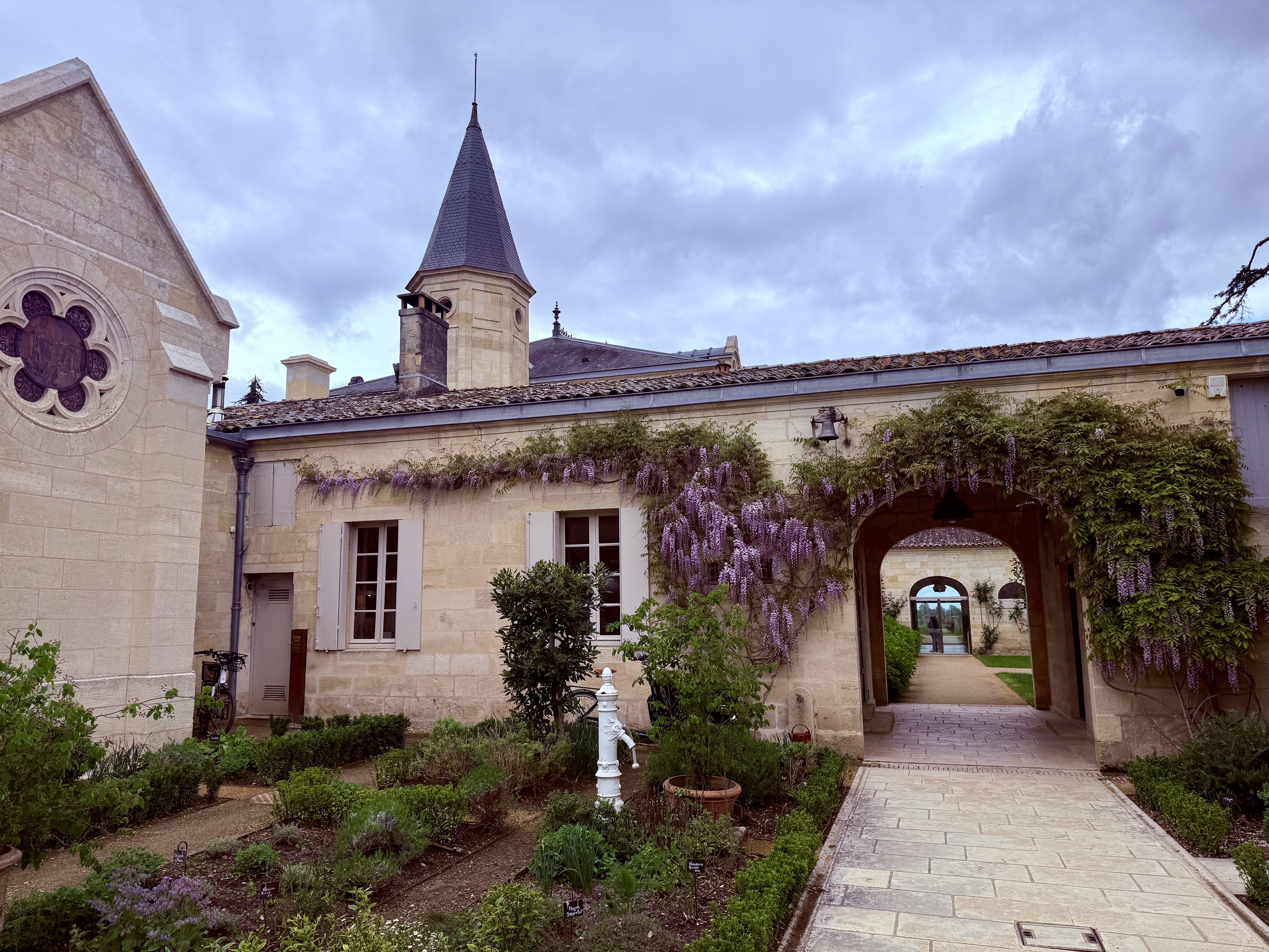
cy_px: 476
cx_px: 634
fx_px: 880
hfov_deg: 71.6
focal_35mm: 24
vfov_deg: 56.8
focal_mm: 6.76
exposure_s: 1/5319
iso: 80
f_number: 1.78
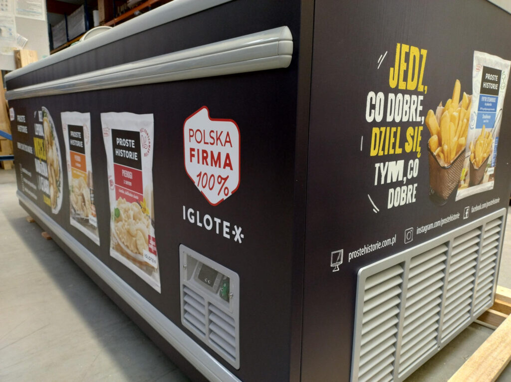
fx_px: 369
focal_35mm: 25
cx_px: 256
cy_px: 191
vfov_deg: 54.8
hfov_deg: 69.4
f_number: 1.7
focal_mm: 4.71
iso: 1025
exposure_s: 1/50
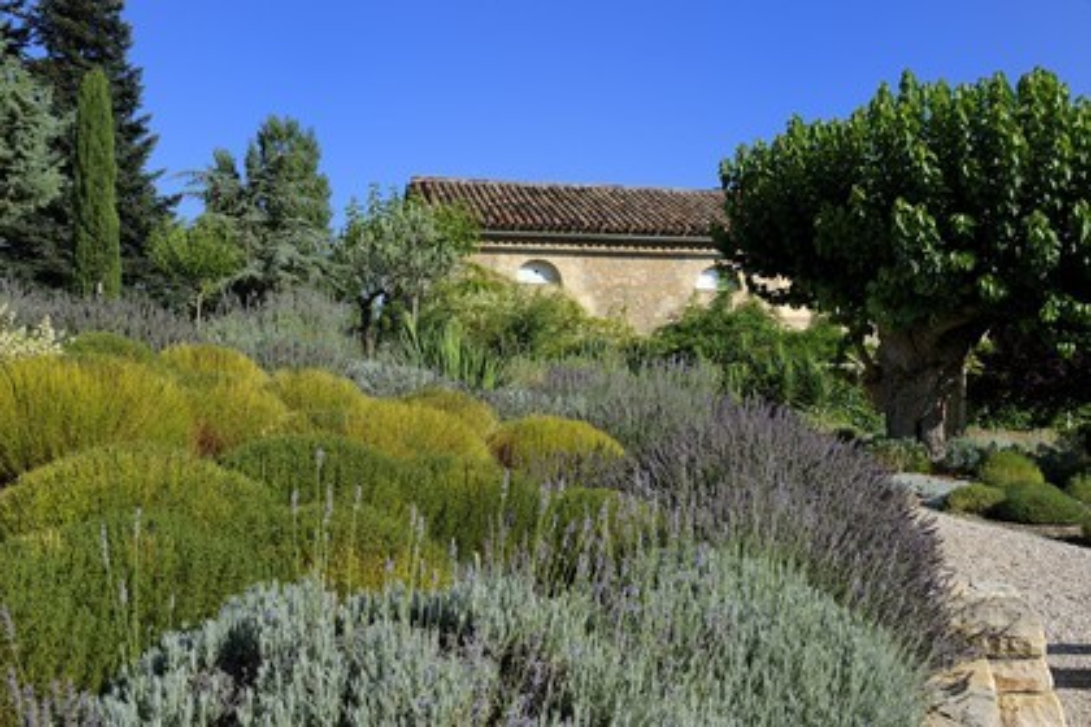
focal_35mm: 40
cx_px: 546
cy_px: 364
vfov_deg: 33.4
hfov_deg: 48.5
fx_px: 1212
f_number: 11
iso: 200
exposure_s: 1/160
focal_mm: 40
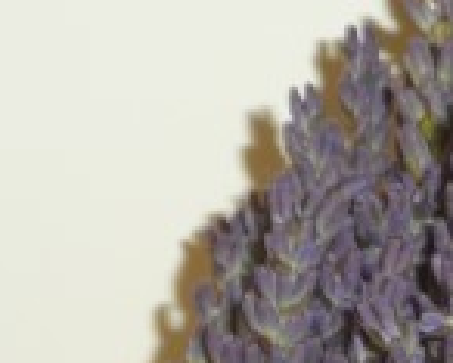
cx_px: 661
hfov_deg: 6.1
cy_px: 472
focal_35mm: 311
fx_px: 4172
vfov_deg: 5.0
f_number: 4.6
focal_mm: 17
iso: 100
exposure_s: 1/20
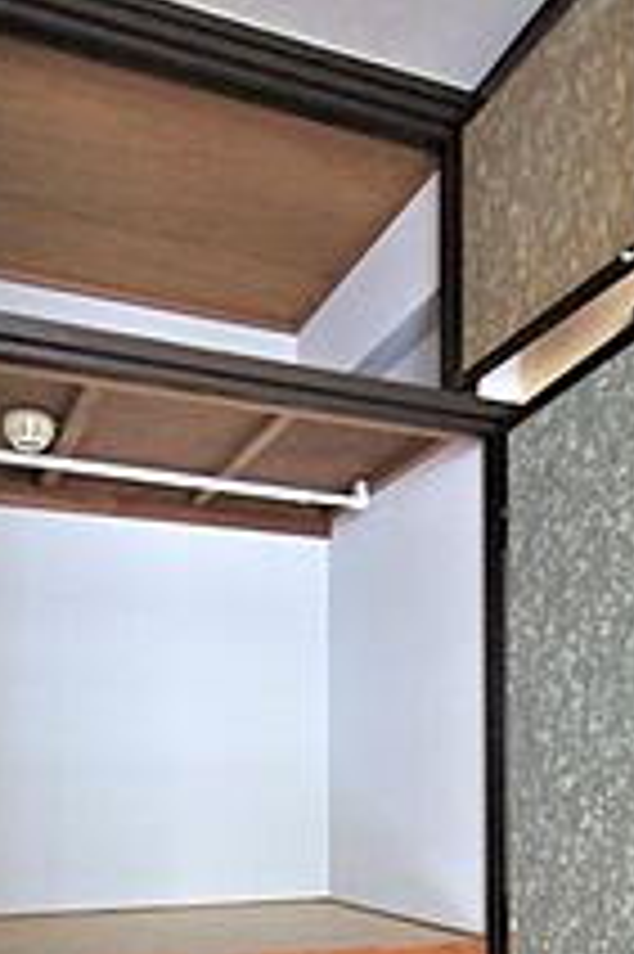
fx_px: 900
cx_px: 259
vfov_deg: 51.7
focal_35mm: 34
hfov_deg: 38.7
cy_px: 788
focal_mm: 10
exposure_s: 1/30
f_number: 3.5
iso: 500
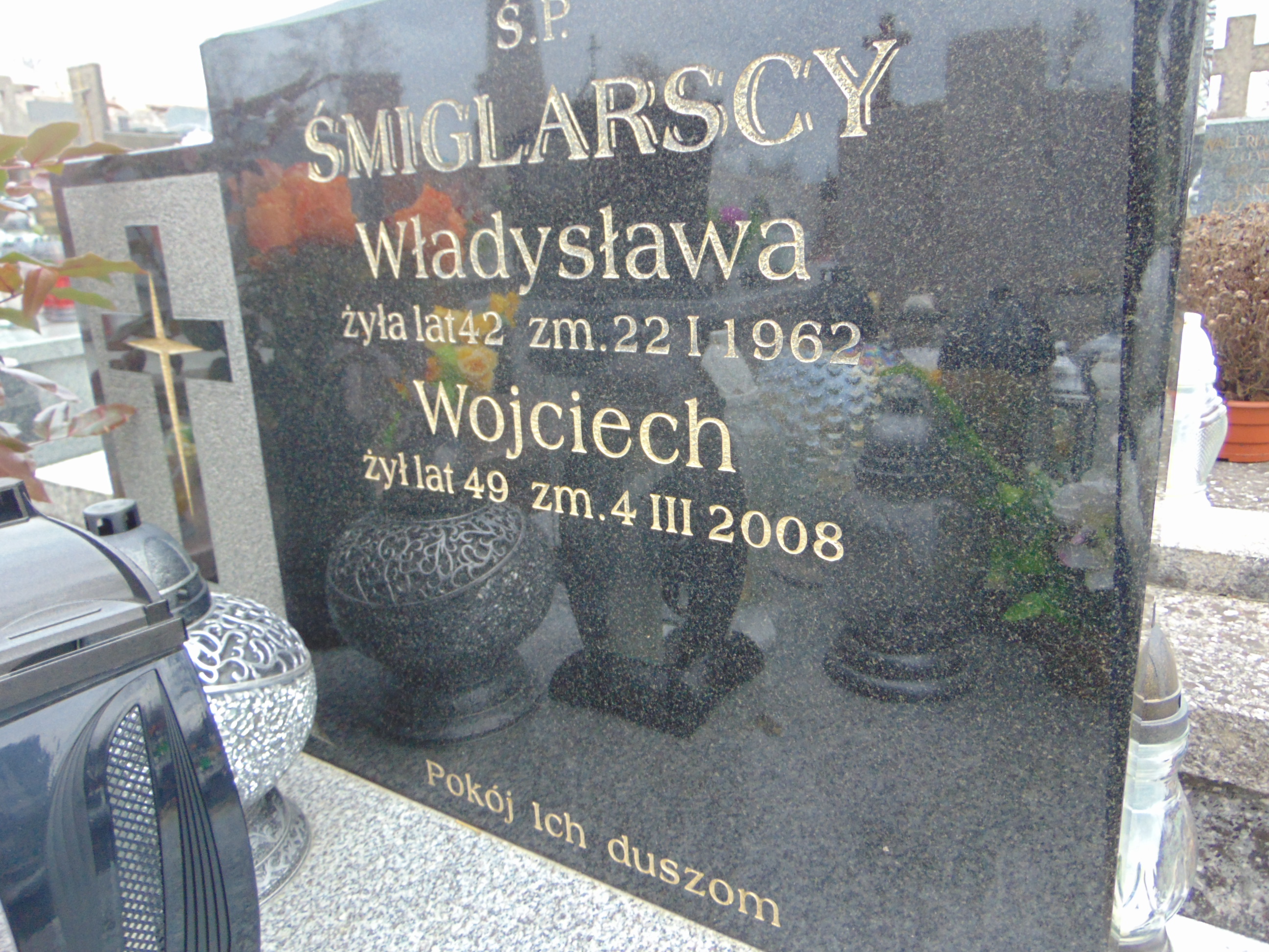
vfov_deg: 54.9
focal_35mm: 25
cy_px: 476
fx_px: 916
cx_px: 634
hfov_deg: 69.4
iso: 160
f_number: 3
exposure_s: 1/30
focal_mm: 4.5
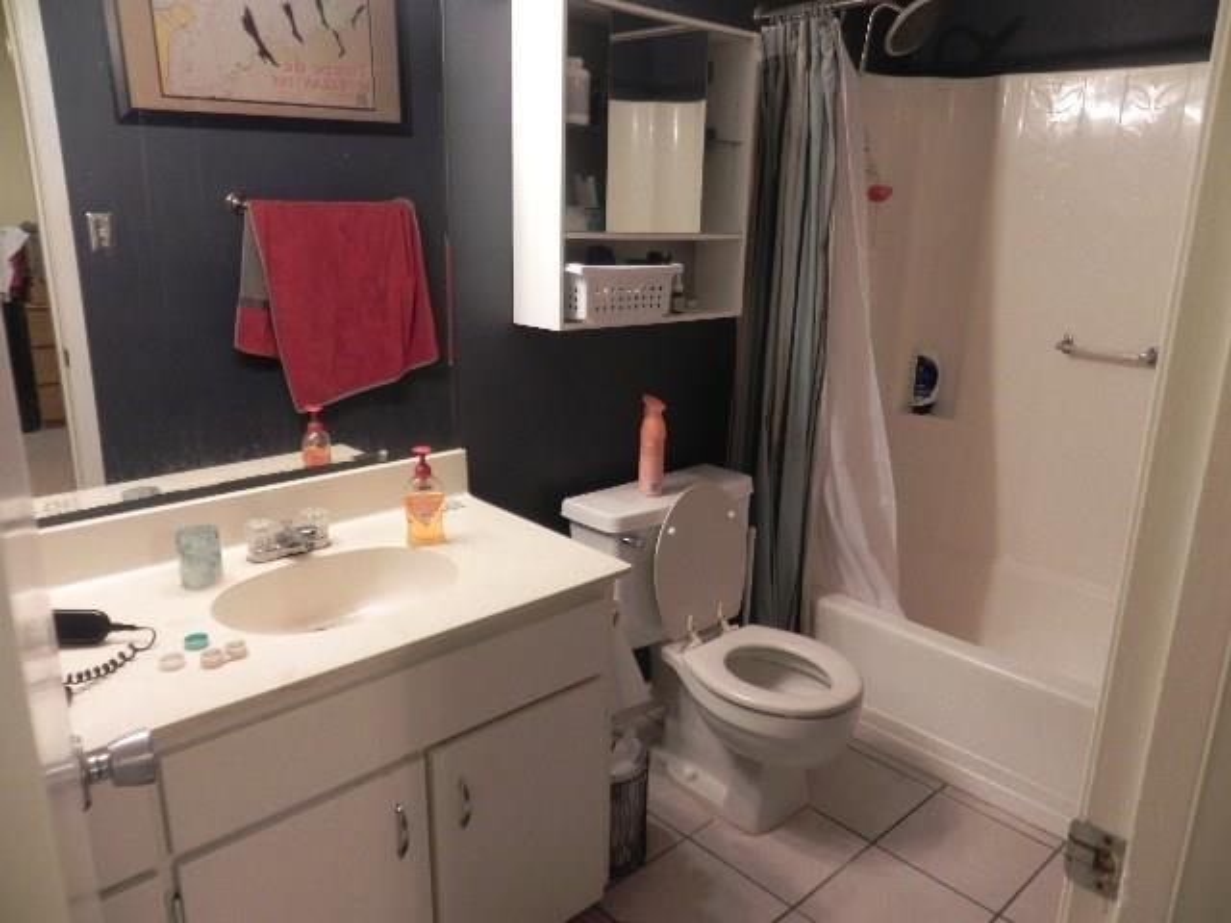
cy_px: 462
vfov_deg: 53.1
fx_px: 925
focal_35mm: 26
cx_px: 616
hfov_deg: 67.3
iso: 340
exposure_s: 1/30
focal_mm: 4.6
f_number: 2.8
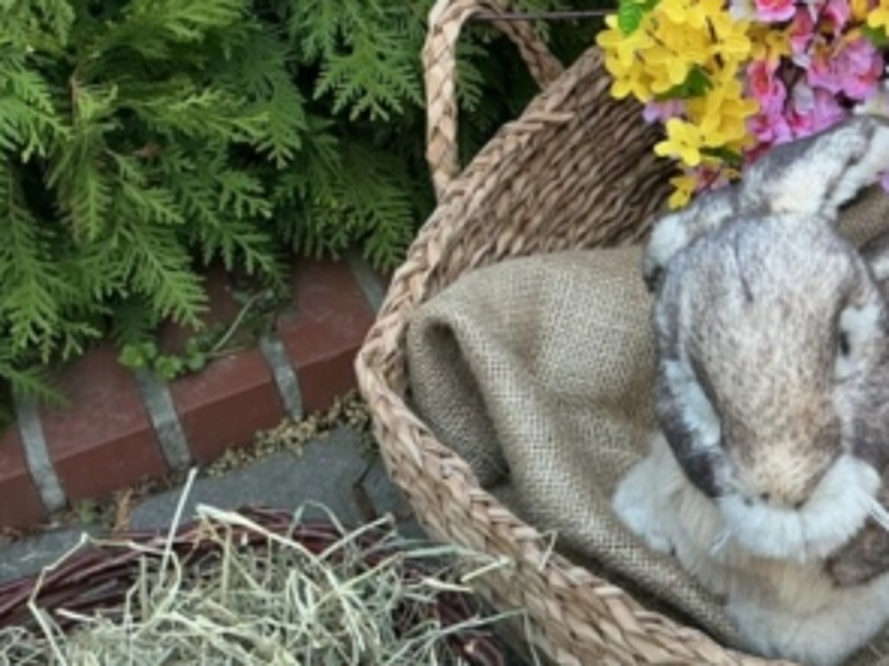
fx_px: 1617
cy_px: 169
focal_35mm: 63
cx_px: 808
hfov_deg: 29.4
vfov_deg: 23.0
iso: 25
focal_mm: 3
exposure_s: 1/120
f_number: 1.8
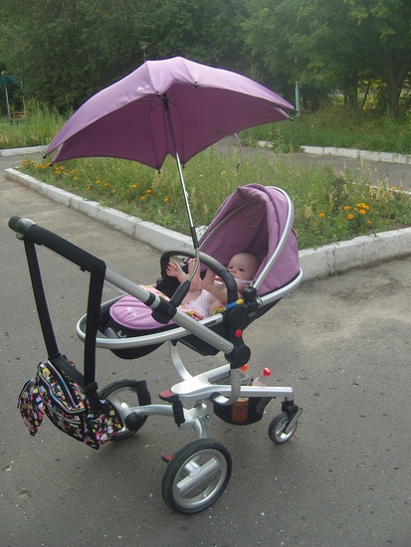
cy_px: 274
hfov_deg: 41.8
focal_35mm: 34
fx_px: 538
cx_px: 206
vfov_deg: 53.9
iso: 100
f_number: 2.8
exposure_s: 1/200
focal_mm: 7.3
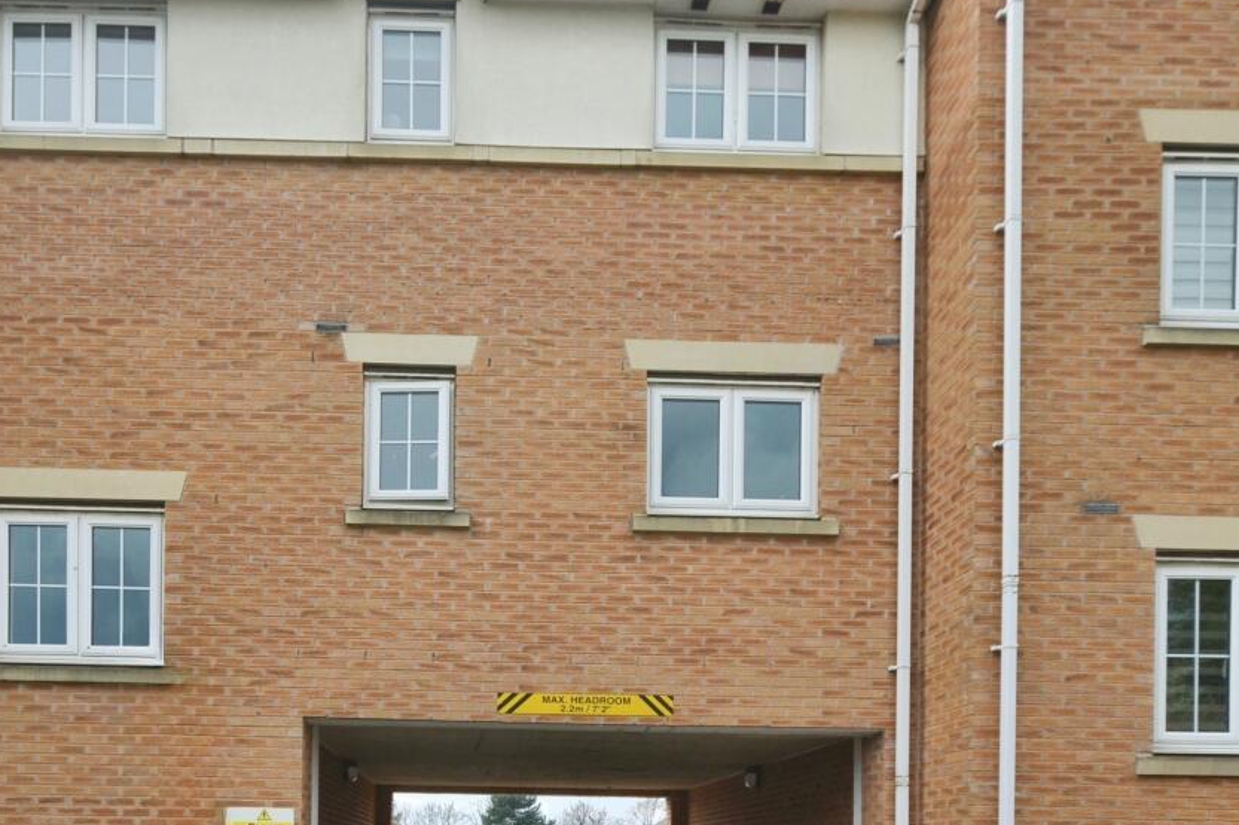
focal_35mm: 28
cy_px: 411
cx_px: 492
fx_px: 950
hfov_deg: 65.6
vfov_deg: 47.0
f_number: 6.3
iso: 200
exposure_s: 1/160
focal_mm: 15
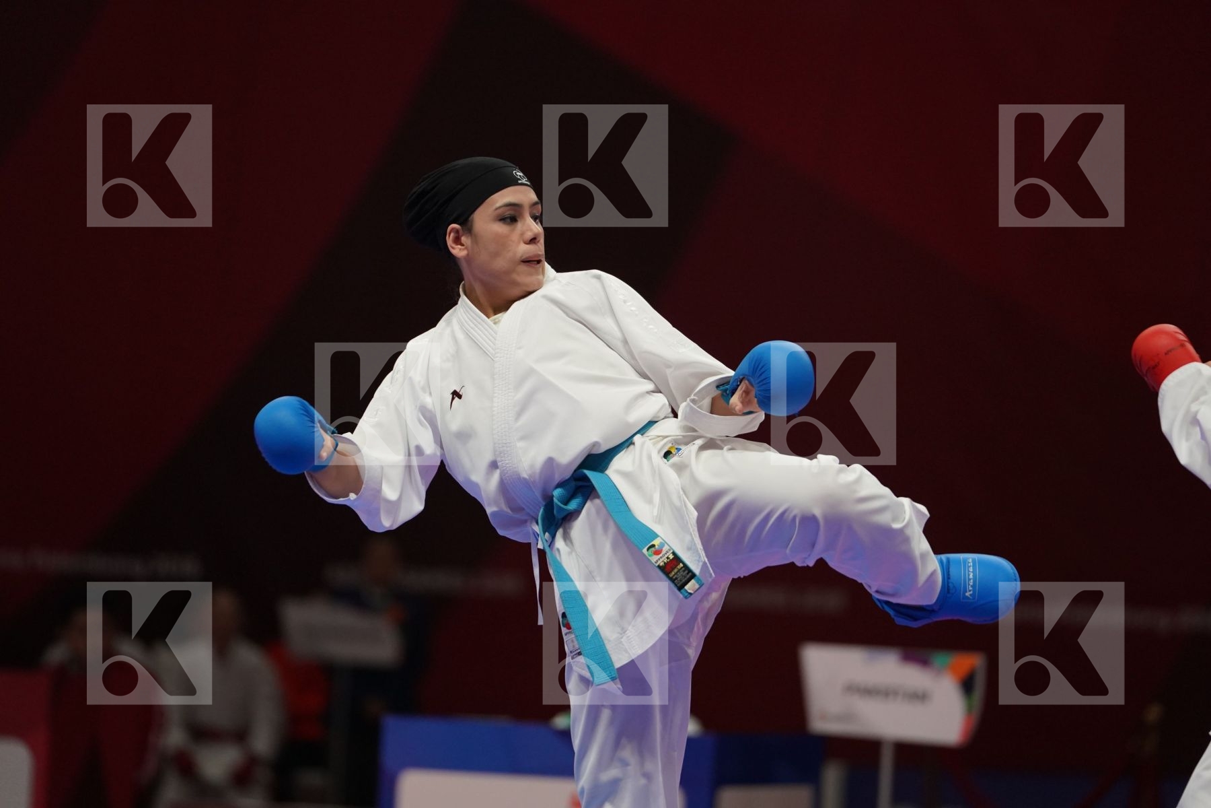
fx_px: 9418
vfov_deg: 4.9
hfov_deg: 7.4
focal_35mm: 280
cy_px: 404
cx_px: 606
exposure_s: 1/1000
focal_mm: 280
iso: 2500
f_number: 4
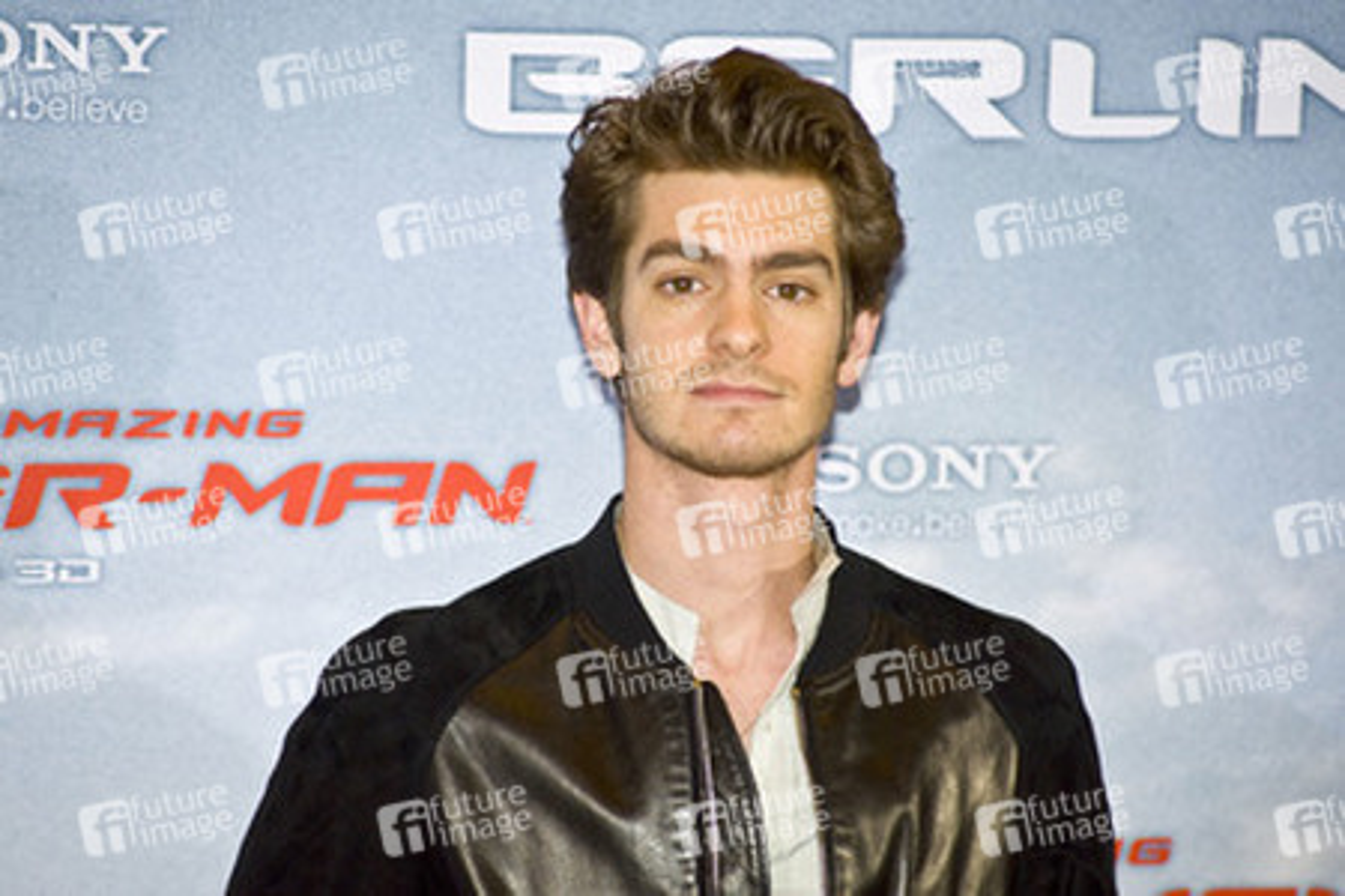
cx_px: 672
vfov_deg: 6.9
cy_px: 448
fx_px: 7472
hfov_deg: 10.3
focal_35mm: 200
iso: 1250
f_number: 5
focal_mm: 200
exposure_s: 1/320
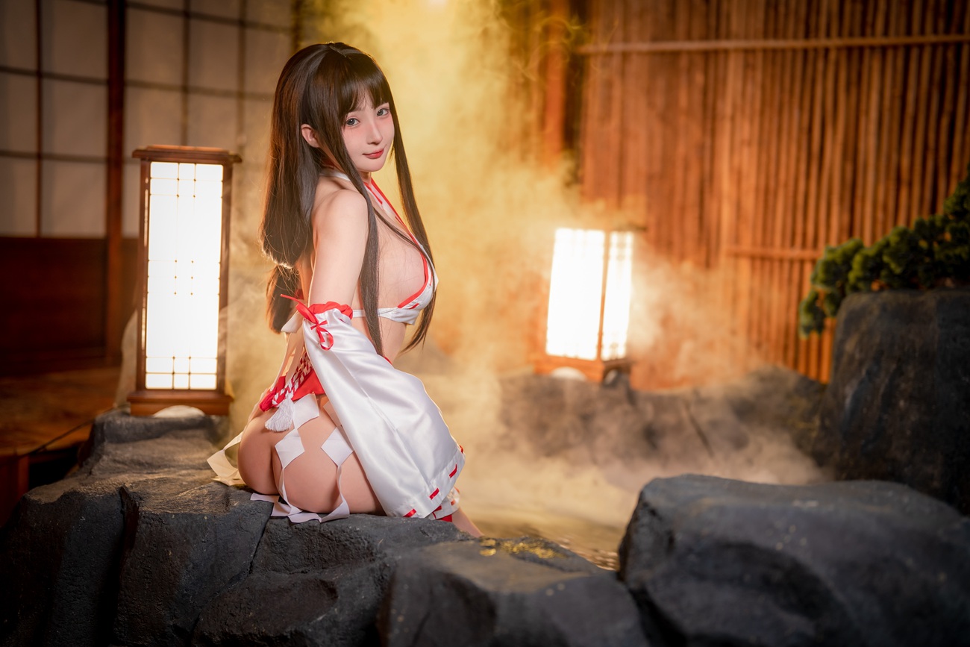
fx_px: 1347
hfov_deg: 39.6
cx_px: 485
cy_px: 324
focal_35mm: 50
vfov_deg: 27.0
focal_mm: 50
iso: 640
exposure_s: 1/80
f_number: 1.4
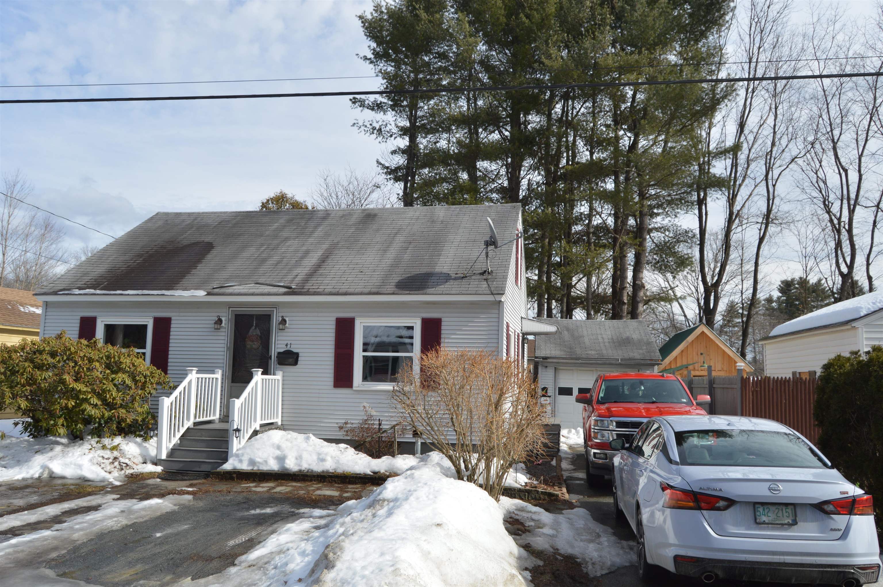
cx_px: 442
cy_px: 294
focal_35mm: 27
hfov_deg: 67.4
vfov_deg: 47.8
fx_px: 662
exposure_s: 1/400
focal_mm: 18
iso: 200
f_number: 10
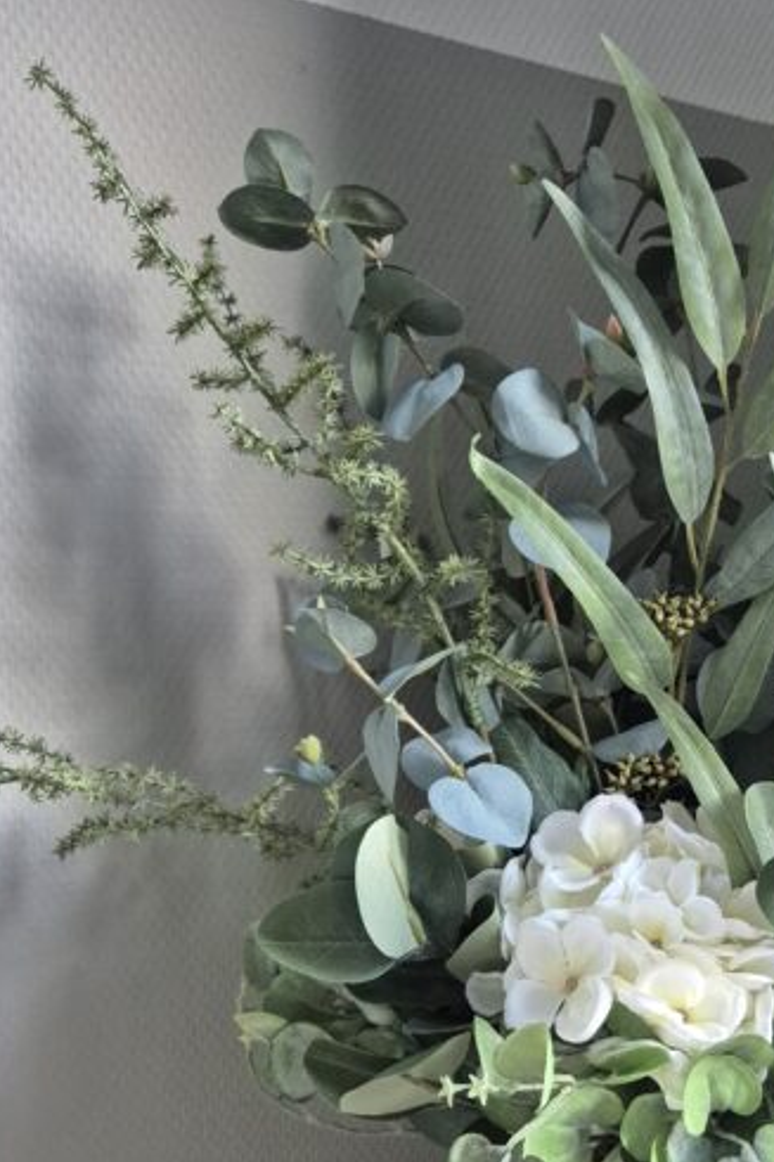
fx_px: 1259
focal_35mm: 39
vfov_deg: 48.2
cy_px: 828
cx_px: 686
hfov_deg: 32.6
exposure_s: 1/100
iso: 1600
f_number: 1.8
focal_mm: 5.4
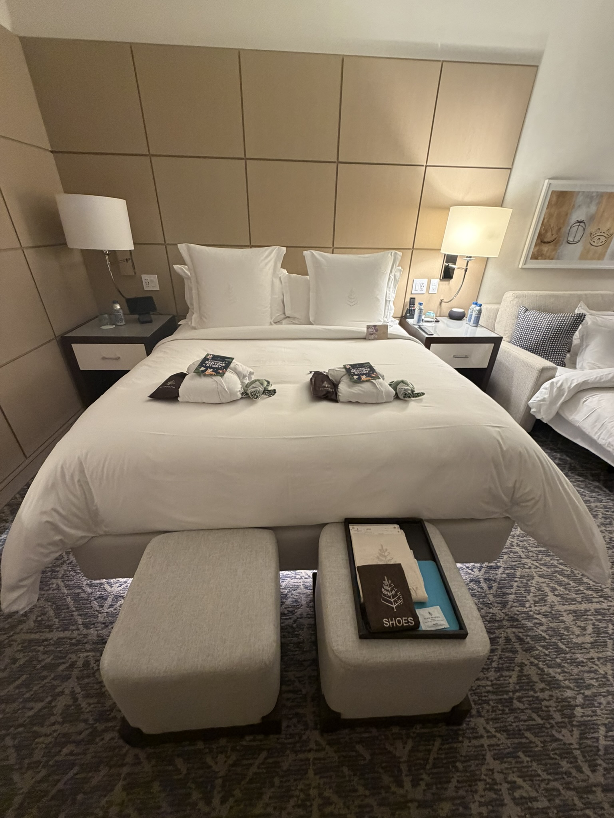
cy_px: 409
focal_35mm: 14
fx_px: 331
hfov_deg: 85.7
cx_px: 307
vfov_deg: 102.1
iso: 400
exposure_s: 1/60
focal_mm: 2.22
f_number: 2.2
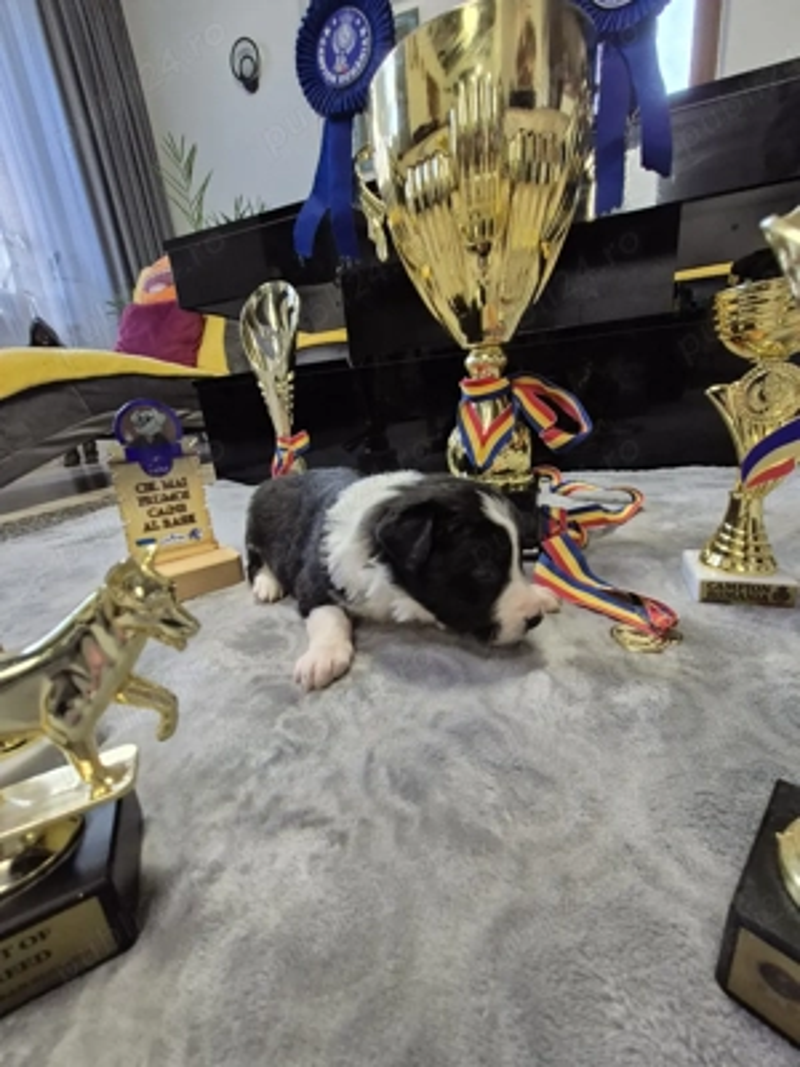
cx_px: 400
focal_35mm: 13
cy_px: 534
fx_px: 401
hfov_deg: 89.9
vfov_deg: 106.2
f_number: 2.2
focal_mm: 2.2
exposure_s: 1/50
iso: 200
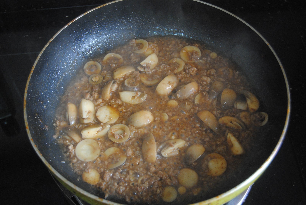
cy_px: 102
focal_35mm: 51
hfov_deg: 38.8
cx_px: 153
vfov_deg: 26.6
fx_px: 434
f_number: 5.6
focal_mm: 34
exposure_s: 1/30
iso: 800
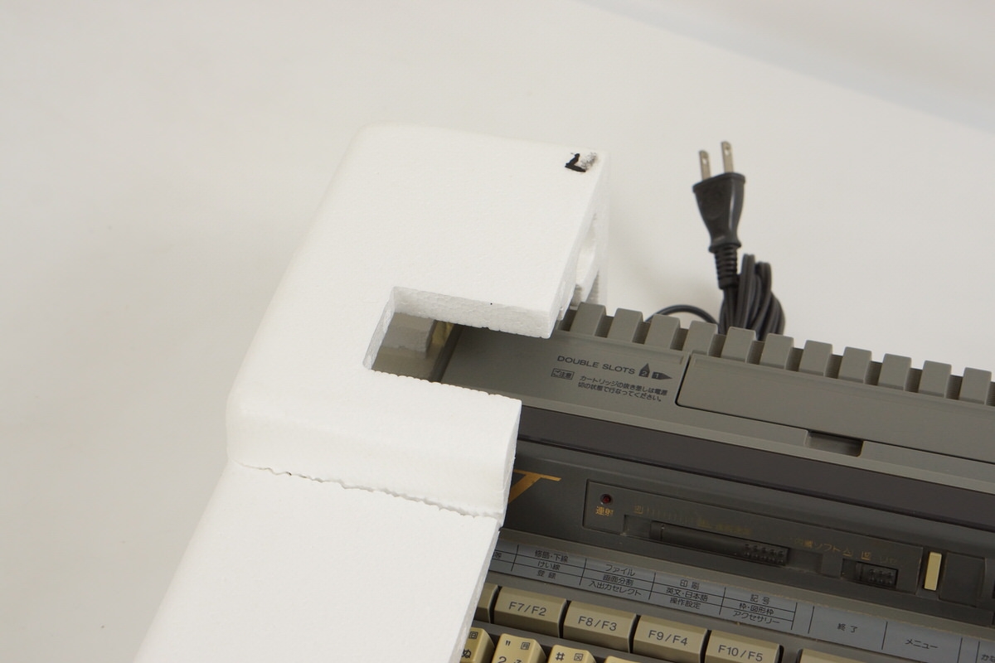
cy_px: 332
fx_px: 2073
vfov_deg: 18.2
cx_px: 498
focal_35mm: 75
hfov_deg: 27.0
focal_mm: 50
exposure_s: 1/80
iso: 640
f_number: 6.3
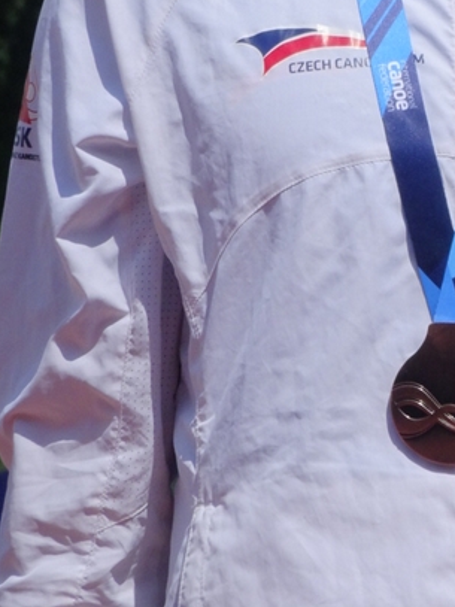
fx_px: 14308
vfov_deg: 2.4
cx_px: 512
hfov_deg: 1.8
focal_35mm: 816
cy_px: -60
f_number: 6.3
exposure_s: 1/800
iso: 80
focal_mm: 54.04
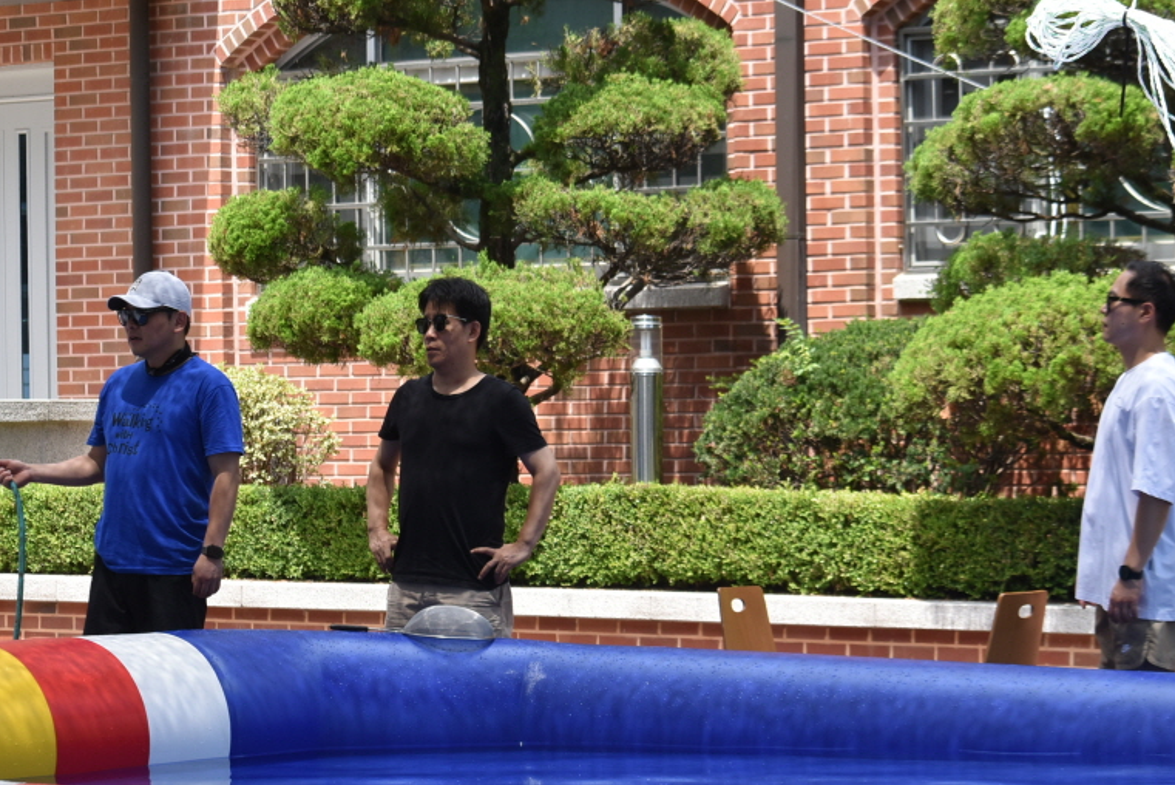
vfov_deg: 9.9
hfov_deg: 14.9
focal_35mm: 138
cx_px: 594
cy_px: 416
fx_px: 4506
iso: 280
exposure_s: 1/250
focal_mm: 70
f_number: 8
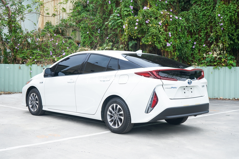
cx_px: 120
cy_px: 80
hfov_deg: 40.3
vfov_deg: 27.5
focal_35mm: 49
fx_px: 325
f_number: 4.5
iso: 100
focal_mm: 49
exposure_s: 1/80
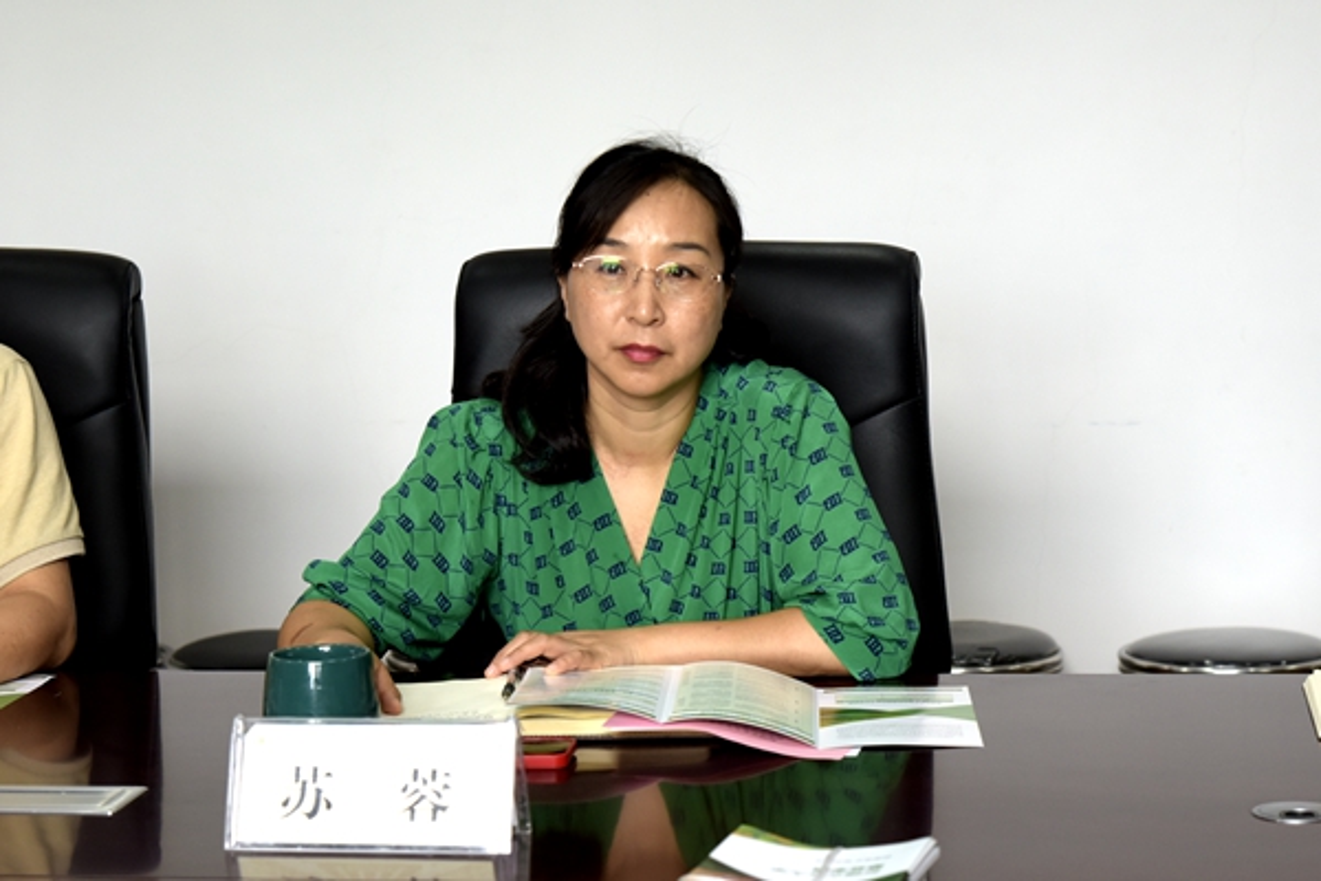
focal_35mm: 70
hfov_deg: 28.8
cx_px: 660
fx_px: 2568
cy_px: 440
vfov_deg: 19.5
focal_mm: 70
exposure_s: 1/180
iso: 800
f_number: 6.7
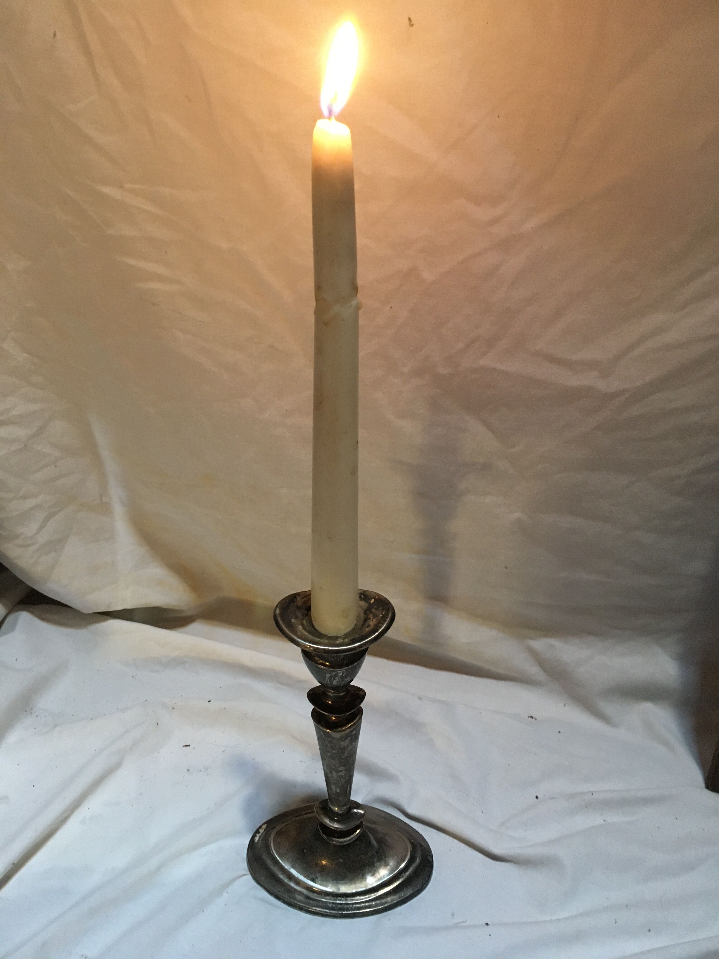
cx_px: 360
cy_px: 480
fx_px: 803
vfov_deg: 61.7
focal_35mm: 29
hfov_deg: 48.2
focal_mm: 4.15
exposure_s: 1/20
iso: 200
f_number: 2.2
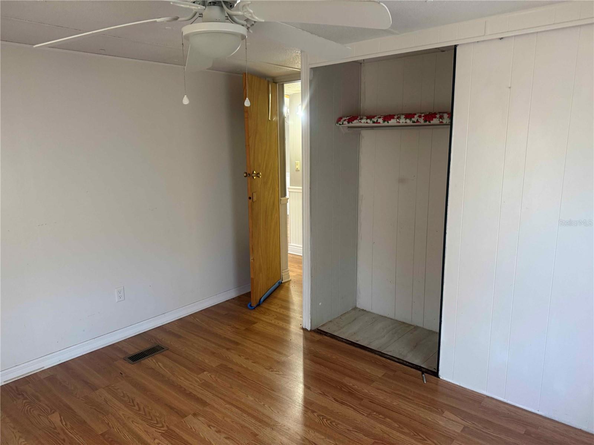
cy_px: 222
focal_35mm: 24
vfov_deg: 56.8
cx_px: 297
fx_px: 412
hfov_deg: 71.6
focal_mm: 6.76
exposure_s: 1/60
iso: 250
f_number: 1.78
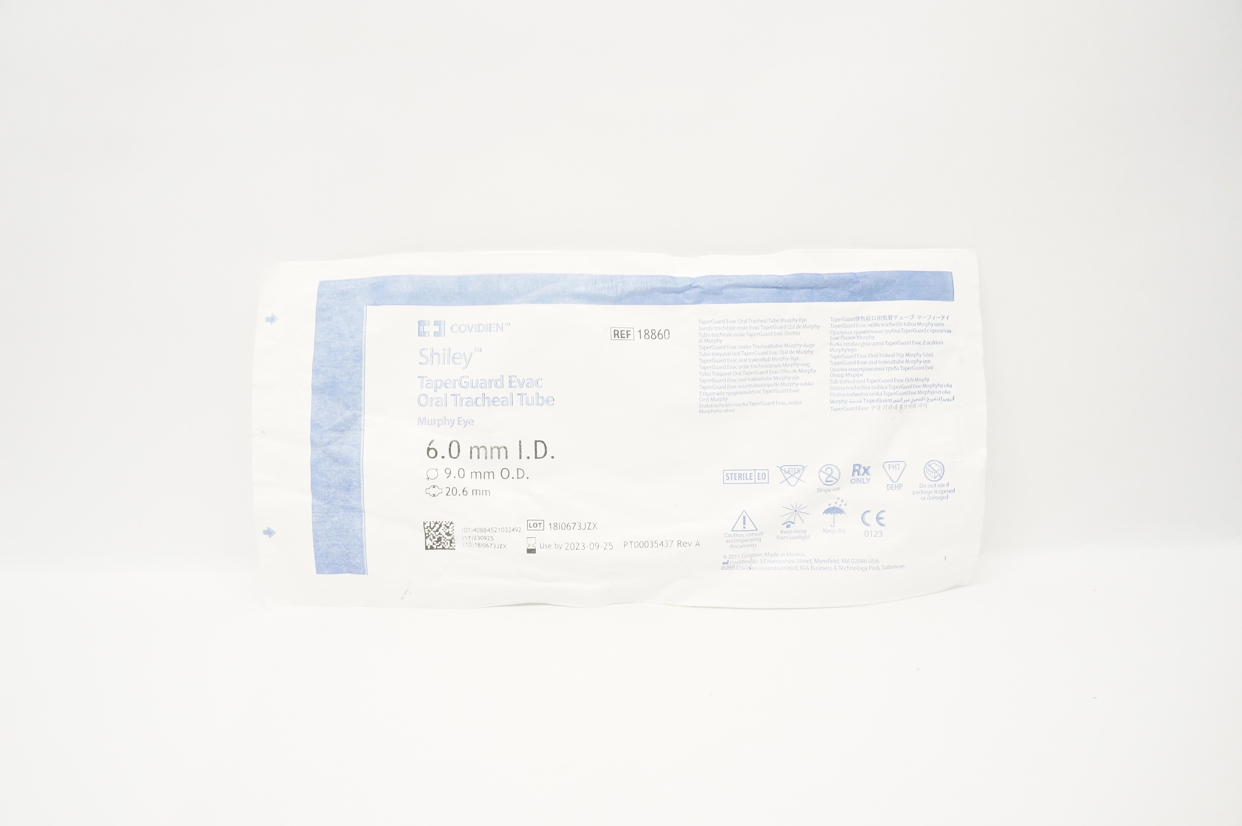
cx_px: 621
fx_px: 930
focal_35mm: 27
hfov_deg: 67.4
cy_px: 413
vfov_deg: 47.8
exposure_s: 1/80
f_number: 5
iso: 800
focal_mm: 18
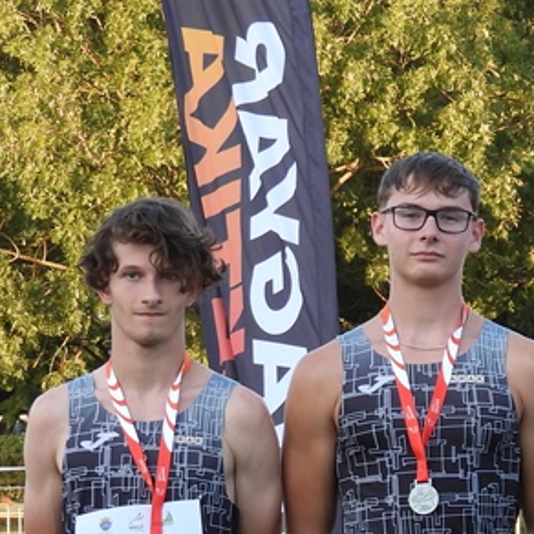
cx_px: 625
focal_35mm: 356
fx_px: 6213
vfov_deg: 4.9
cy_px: 602
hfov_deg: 4.9
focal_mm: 20.5
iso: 110
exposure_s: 1/60
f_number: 4
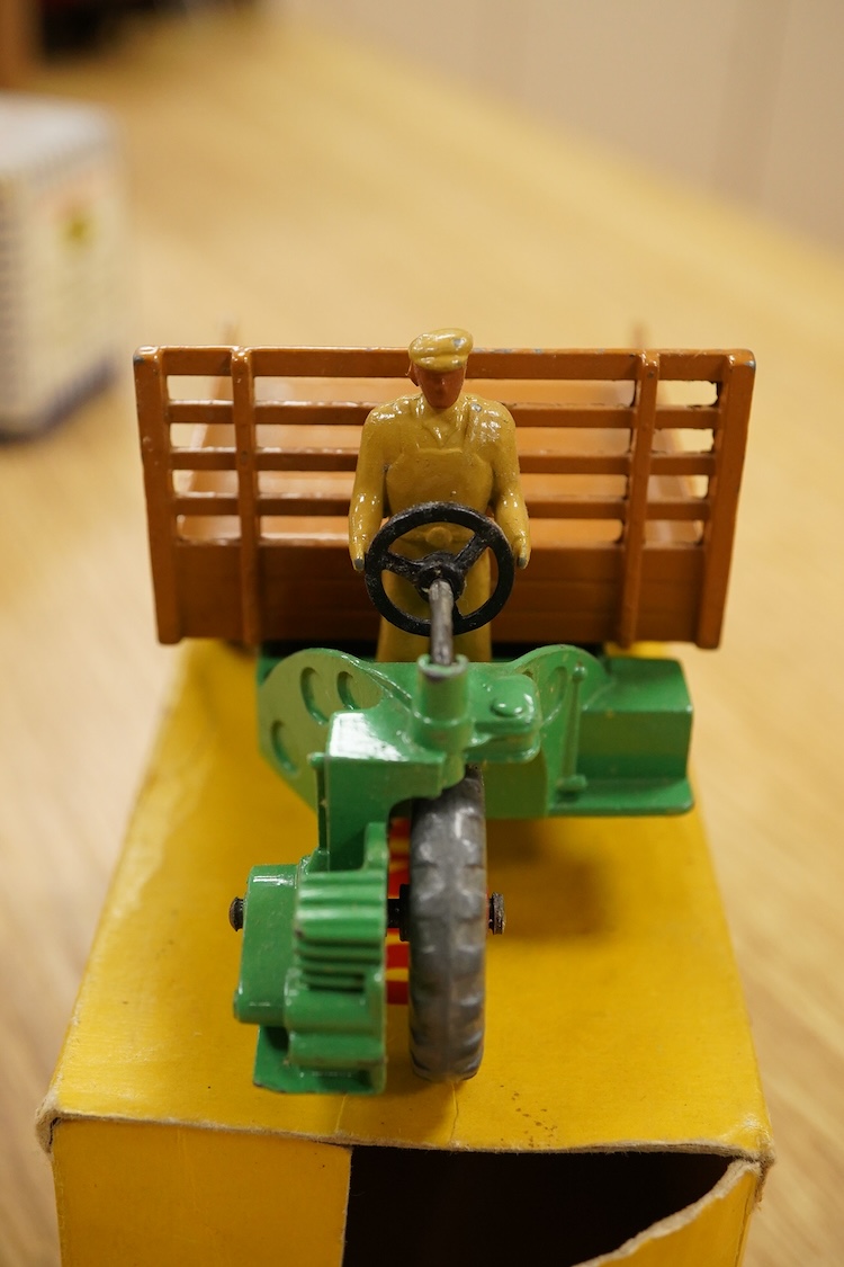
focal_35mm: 45
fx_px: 1582
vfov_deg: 43.6
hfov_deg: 29.9
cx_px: 422
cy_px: 634
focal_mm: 30
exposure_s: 1/160
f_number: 9
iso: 2500
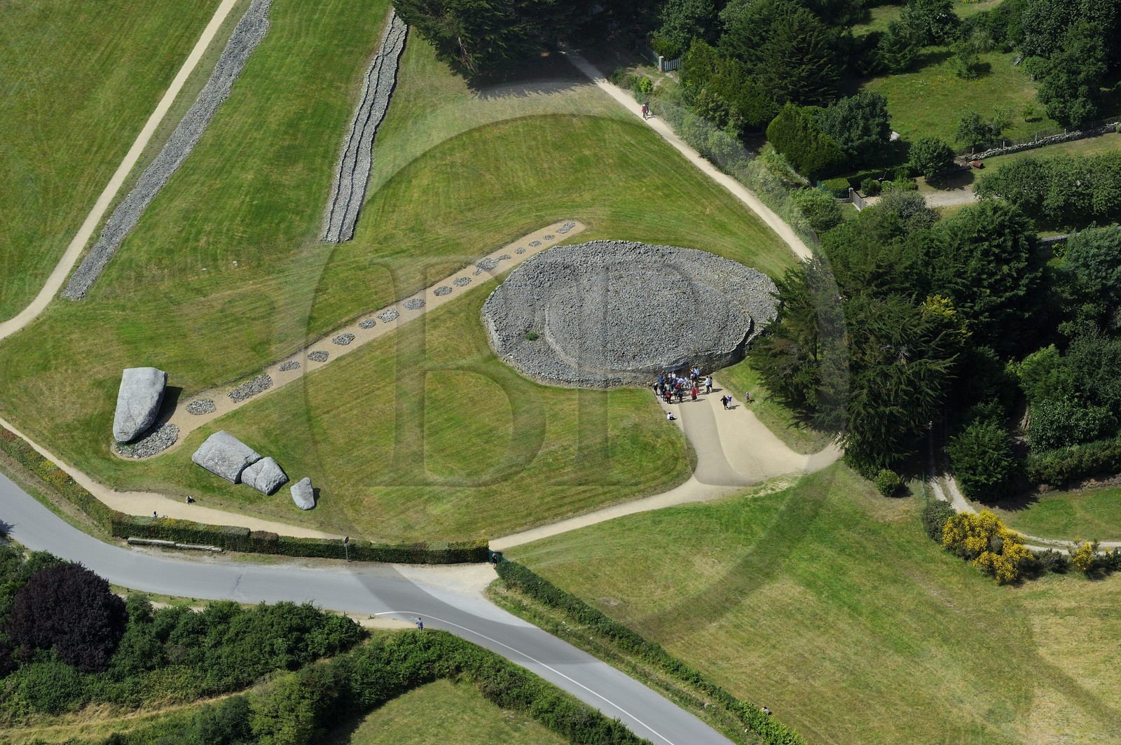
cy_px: 372
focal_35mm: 112
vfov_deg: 12.2
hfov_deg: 18.3
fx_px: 3485
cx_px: 560
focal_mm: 112
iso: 400
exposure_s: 1/1000
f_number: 9
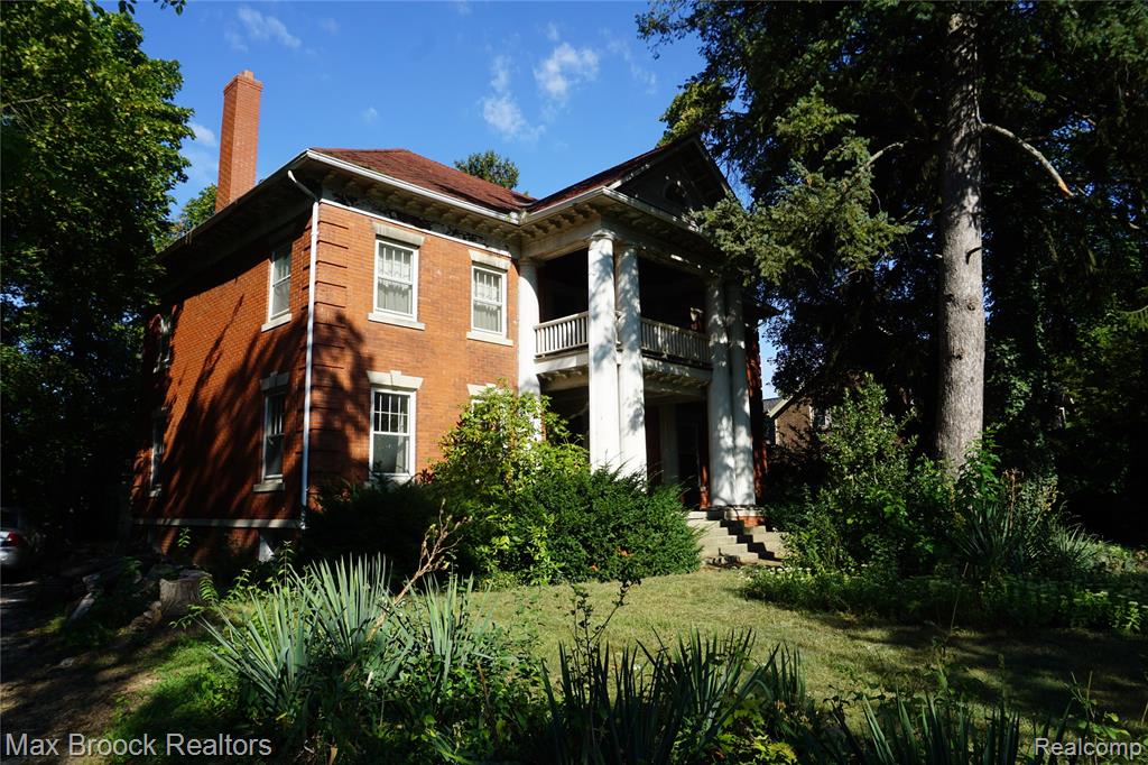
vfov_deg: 53.1
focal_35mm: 24
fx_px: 765
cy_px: 382
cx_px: 574
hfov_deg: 73.8
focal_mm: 16
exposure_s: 1/100
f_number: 10
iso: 100
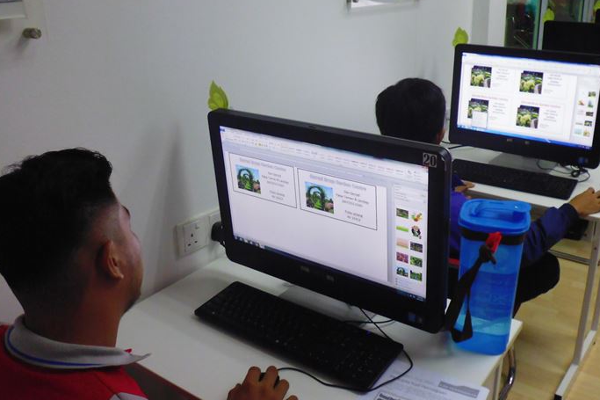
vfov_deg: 34.1
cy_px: 171
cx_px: 317
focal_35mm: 39
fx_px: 650
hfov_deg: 49.5
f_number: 3.2
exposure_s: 1/60
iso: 400
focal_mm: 5.6
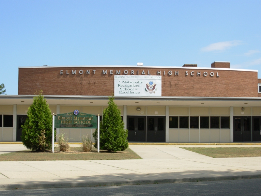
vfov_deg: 22.9
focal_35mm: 64
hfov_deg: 30.3
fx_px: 483
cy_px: 98
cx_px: 130
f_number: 3.4
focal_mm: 10.5
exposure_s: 1/813
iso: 50
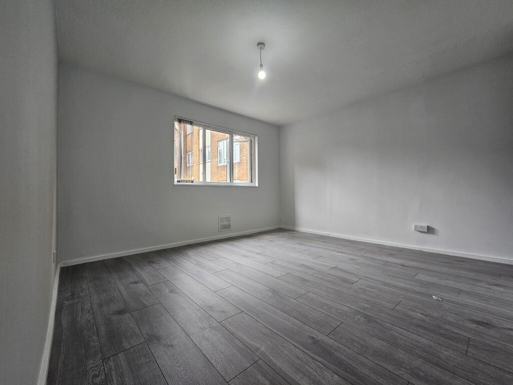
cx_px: 256
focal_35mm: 13
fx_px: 193
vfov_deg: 89.9
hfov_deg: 106.2
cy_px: 192
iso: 100
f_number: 2.2
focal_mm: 2.2
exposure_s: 1/50
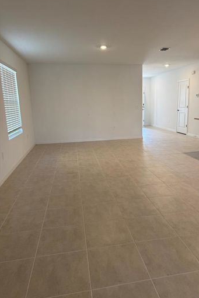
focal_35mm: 26
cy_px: 146
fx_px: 215
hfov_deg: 49.4
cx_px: 115
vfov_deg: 69.4
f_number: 1.78
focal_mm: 6.76
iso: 125
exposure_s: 1/120
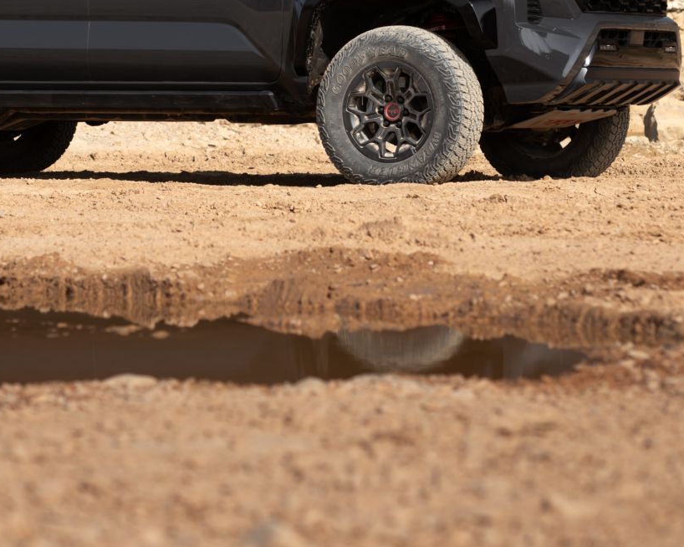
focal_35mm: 216
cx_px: 232
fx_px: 4372
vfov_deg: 7.1
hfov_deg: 8.9
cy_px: 19
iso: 125
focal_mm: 98
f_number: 5
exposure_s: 1/200
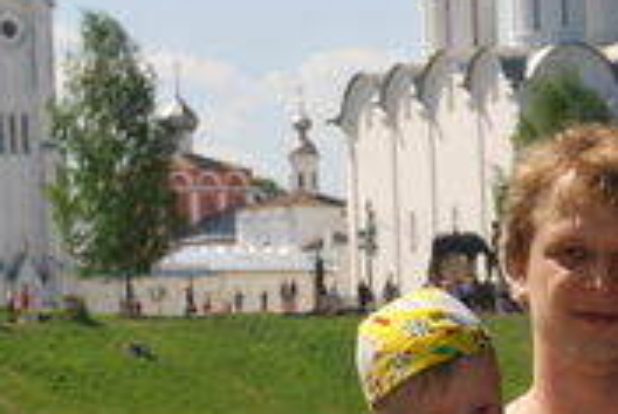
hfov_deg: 10.3
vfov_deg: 6.9
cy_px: 230
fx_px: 3422
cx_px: 530
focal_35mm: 199
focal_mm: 52
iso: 100
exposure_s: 1/200
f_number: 10
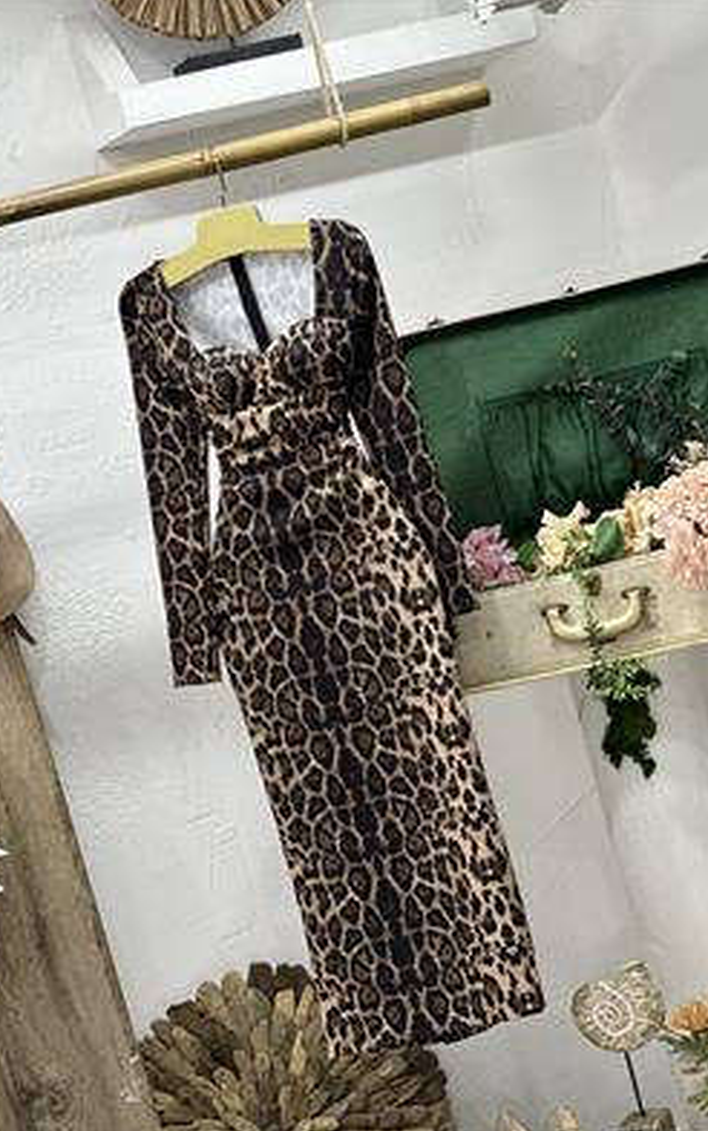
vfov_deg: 24.9
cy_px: 567
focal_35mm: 83
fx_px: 2560
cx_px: 319
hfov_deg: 15.7
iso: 125
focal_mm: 9
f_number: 2.8
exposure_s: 1/50
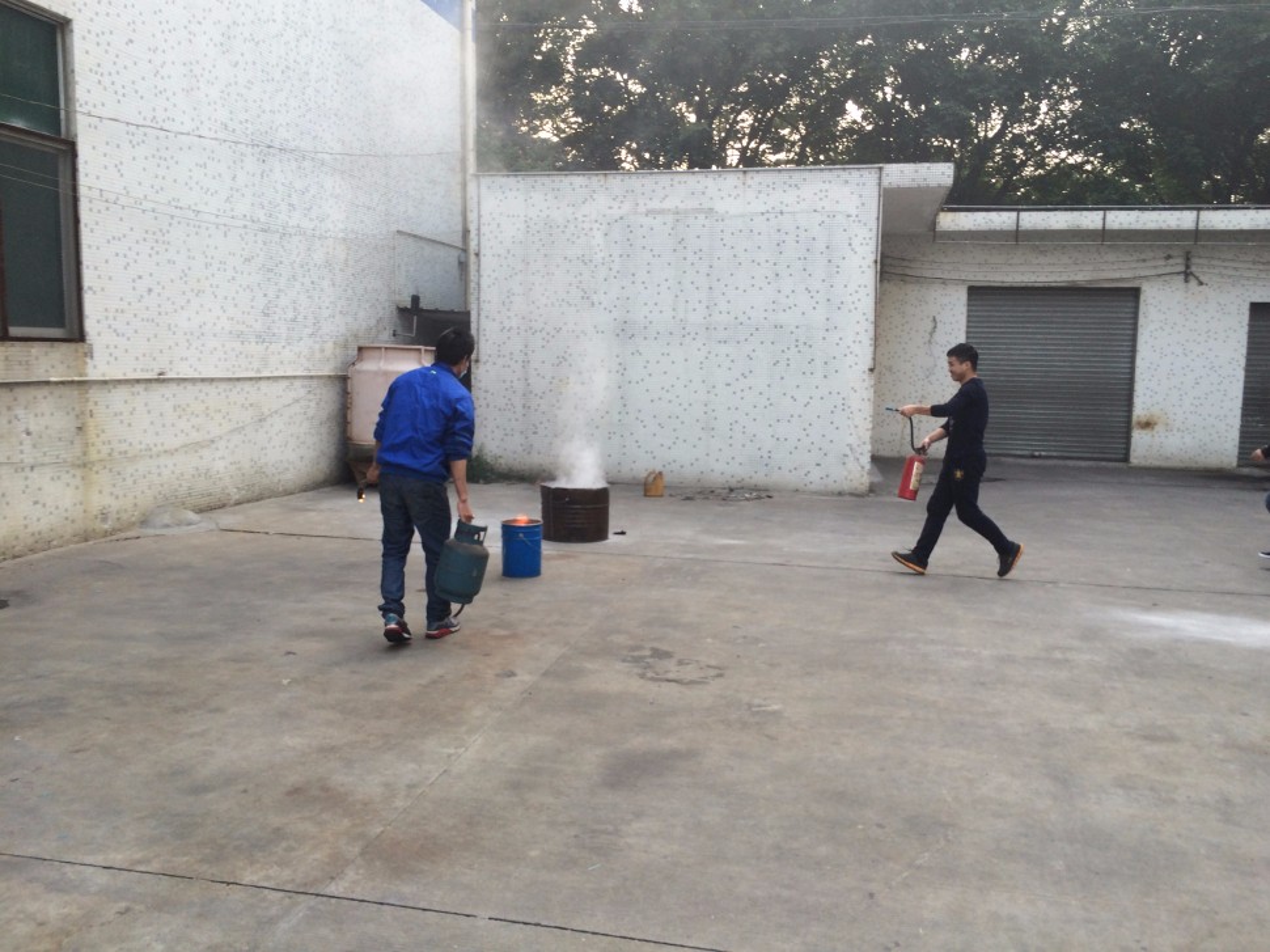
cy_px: 476
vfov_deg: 48.2
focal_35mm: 29
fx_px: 1064
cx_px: 635
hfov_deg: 61.7
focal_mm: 4.15
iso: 32
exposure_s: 1/155
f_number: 2.2
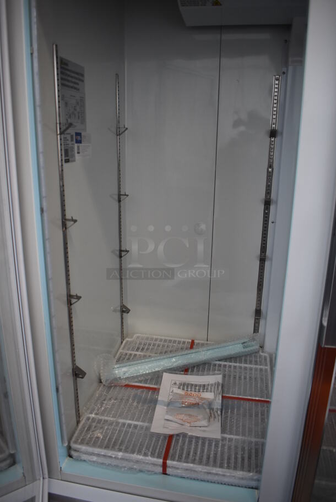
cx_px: 168
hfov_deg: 48.0
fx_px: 377
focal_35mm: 27
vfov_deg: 67.3
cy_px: 251
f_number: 3.5
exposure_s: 1/200
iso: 800
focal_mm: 18
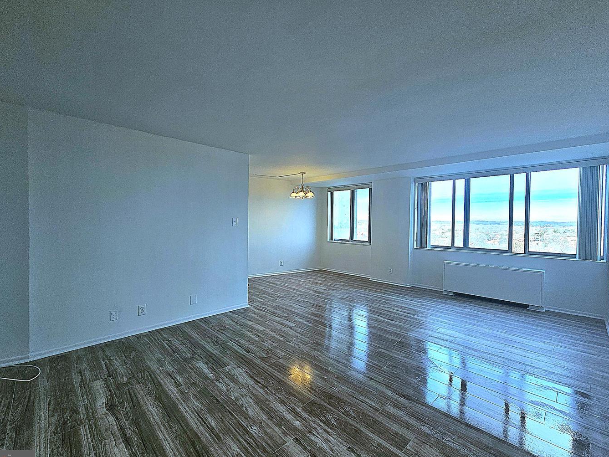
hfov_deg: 101.9
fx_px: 246
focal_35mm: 14
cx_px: 283
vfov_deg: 85.7
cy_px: 230
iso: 50
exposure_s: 1/135
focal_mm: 2.2
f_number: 2.2
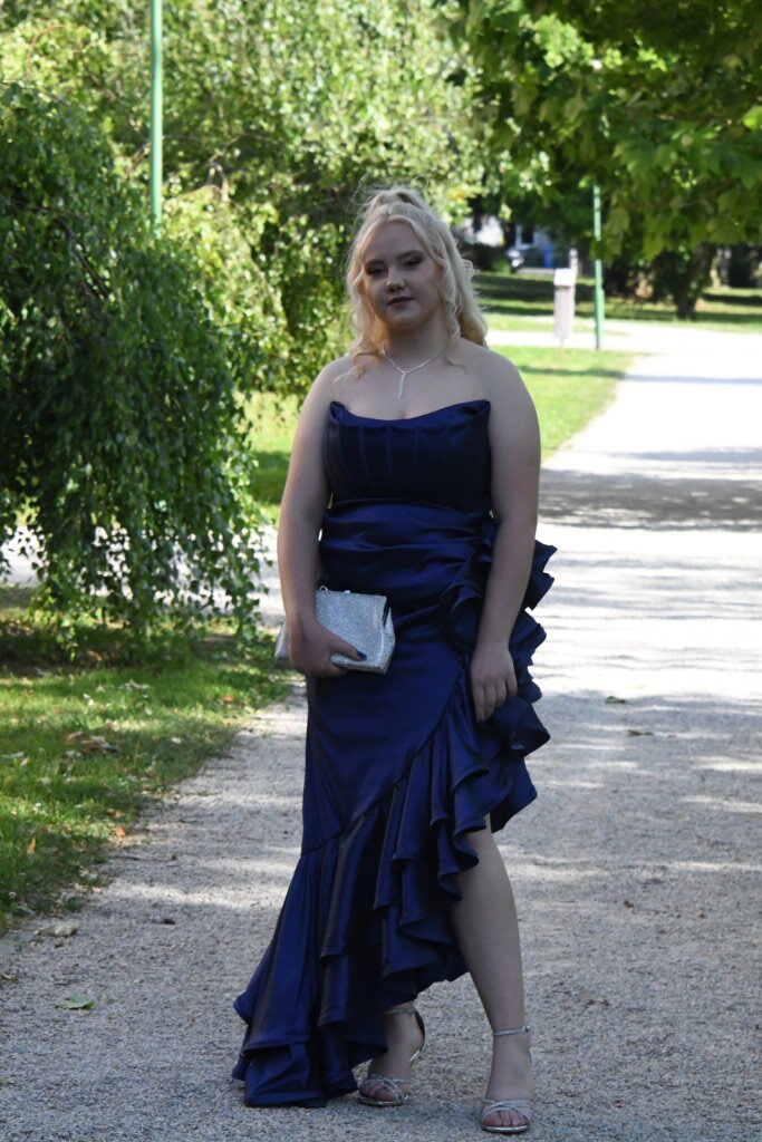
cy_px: 571
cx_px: 381
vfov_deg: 11.8
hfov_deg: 7.9
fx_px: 5522
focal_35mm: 174
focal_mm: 116
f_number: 10
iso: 4000
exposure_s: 1/1600
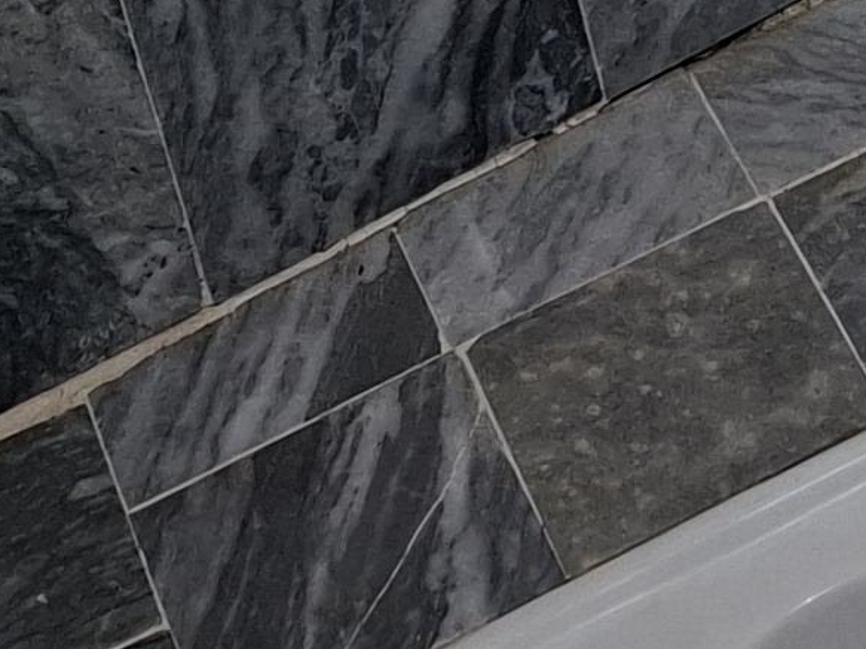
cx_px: 1240
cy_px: -1599
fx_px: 4027
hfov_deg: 11.8
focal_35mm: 161
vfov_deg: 7.5
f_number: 1.8
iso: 160
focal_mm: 5.54
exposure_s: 1/50
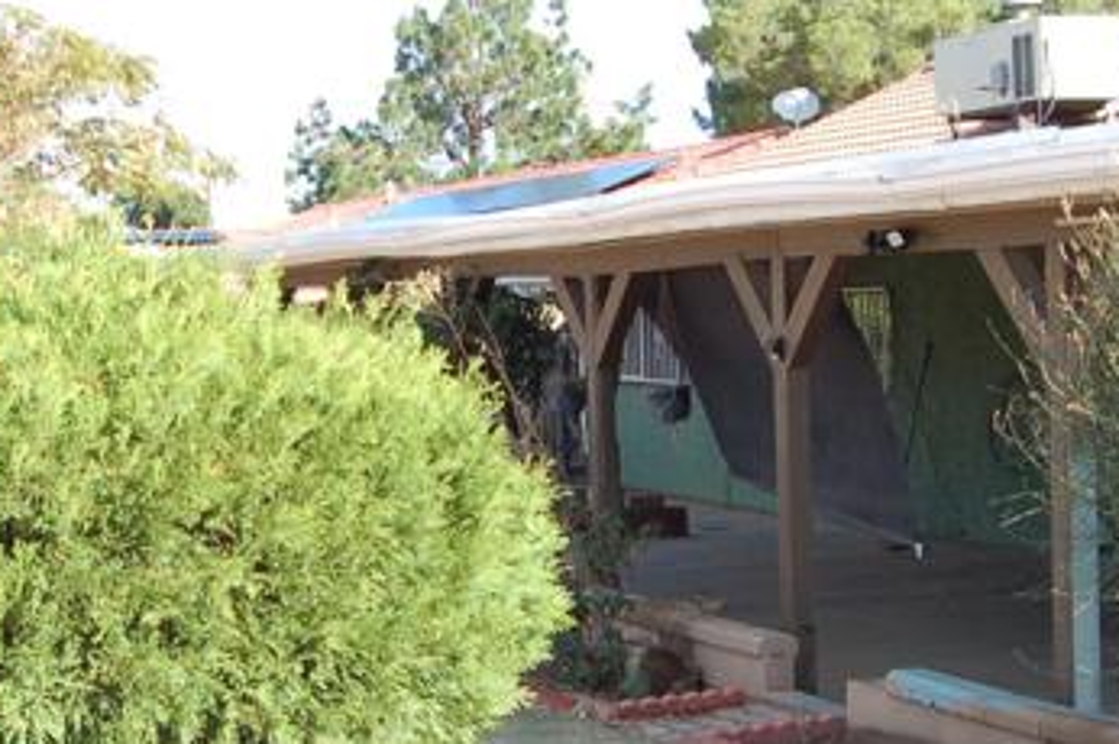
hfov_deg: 25.4
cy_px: 322
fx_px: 2484
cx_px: 469
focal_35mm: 80
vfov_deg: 17.0
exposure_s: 1/320
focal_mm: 18
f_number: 9
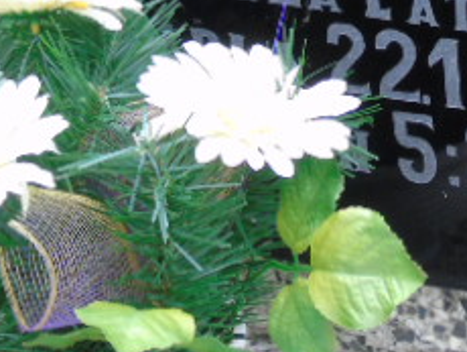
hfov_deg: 5.0
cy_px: -81
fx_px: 5334
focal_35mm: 395
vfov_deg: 3.8
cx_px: 315
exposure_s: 1/125
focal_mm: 25
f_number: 4.7
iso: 400
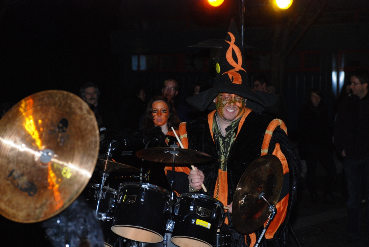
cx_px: 184
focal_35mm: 105
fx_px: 1077
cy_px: 124
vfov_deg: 13.1
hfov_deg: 19.4
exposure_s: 1/60
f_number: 5.6
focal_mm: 70
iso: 400
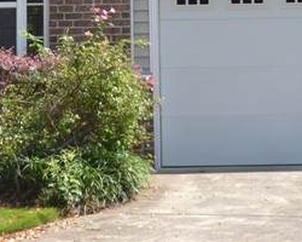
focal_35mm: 147
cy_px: -195
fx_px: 1314
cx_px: 169
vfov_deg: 9.9
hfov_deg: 13.1
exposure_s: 1/160
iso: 100
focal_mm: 24
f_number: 6.3
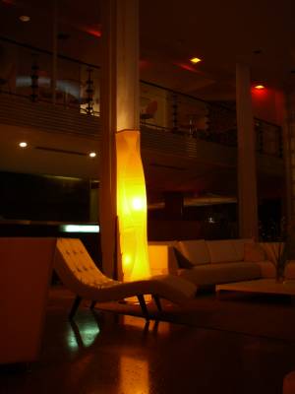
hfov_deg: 37.7
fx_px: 432
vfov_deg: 49.0
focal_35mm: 38
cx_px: 148
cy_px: 197
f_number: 3.3
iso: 160
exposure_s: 1/6
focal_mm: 6.3
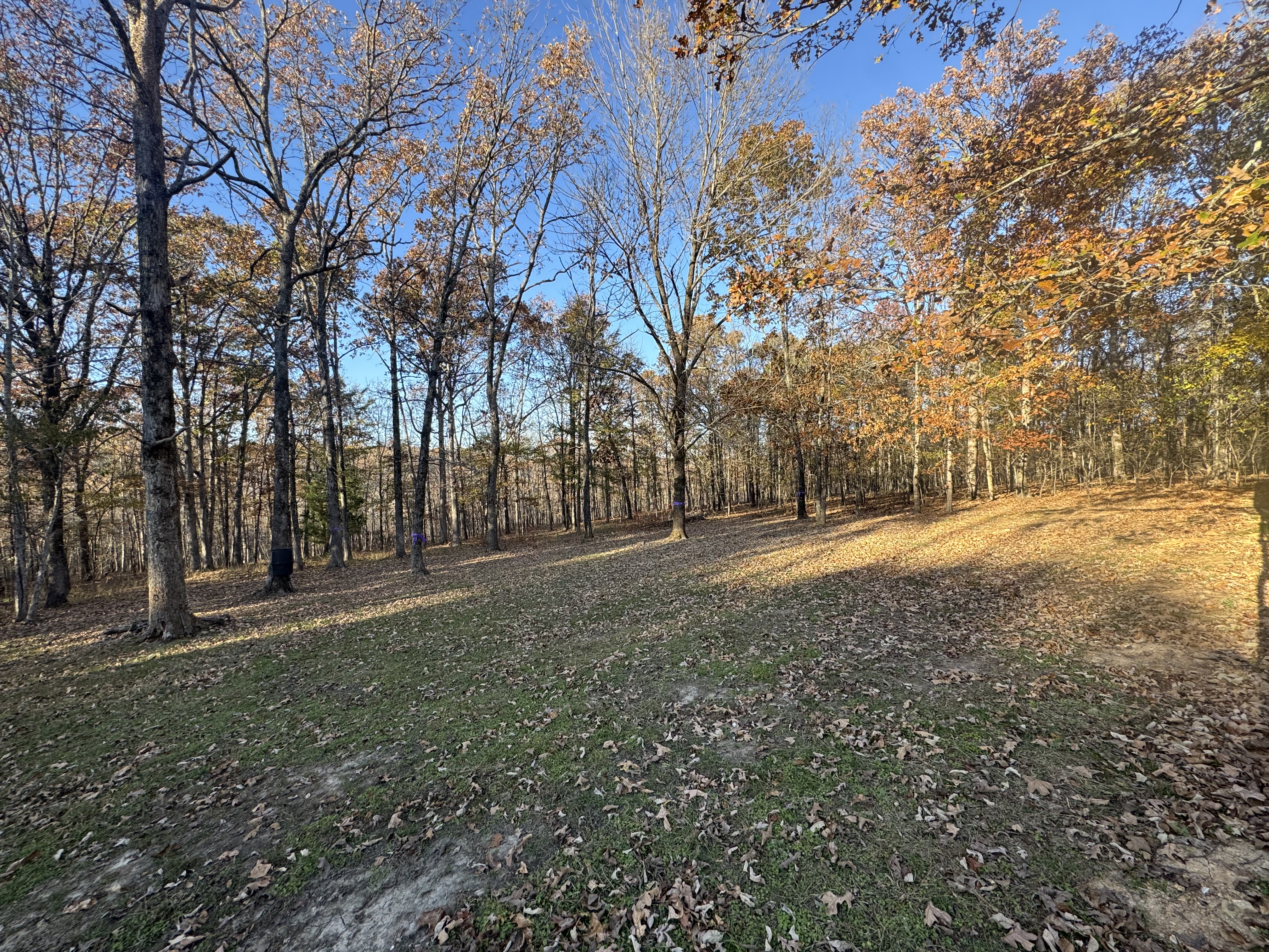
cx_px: 634
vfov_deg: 85.7
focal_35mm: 14
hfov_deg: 102.1
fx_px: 513
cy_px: 476
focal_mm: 2.22
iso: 40
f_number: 2.2
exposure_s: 1/341
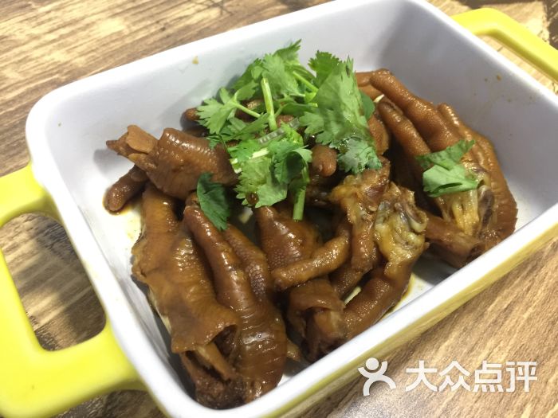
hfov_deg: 61.7
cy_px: 209
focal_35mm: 29
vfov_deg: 48.2
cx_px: 279
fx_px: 467
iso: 125
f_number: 2.2
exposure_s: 1/10
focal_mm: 4.15
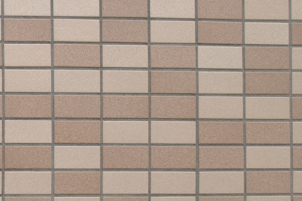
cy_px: 133
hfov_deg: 17.2
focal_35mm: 95
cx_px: -255
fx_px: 795
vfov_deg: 14.4
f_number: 5.6
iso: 200
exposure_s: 1/320
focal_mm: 17
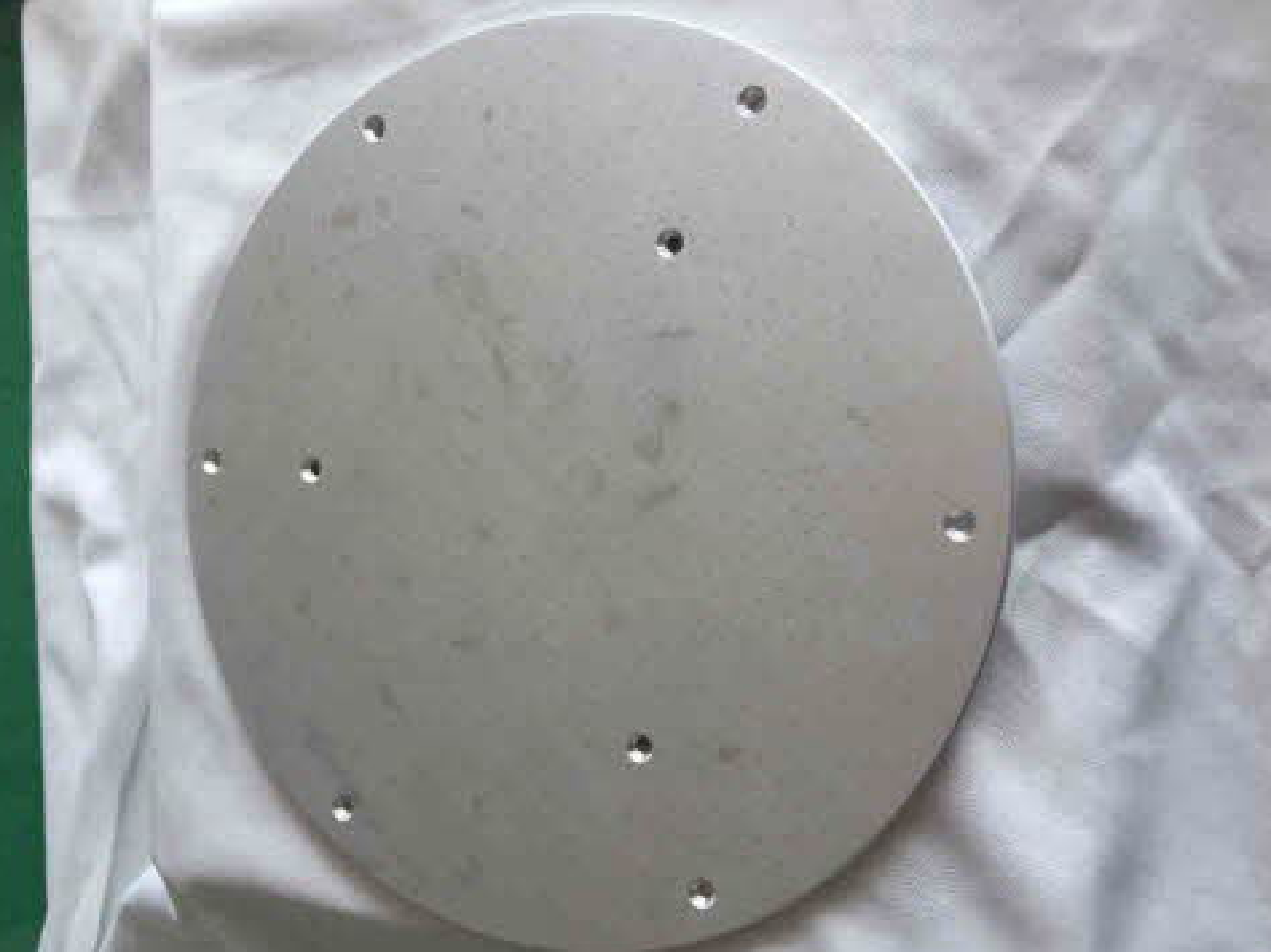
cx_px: 625
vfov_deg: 46.8
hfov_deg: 60.0
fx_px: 1101
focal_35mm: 30
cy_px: 489
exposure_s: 1/168
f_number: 2.2
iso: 32
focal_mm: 4.15
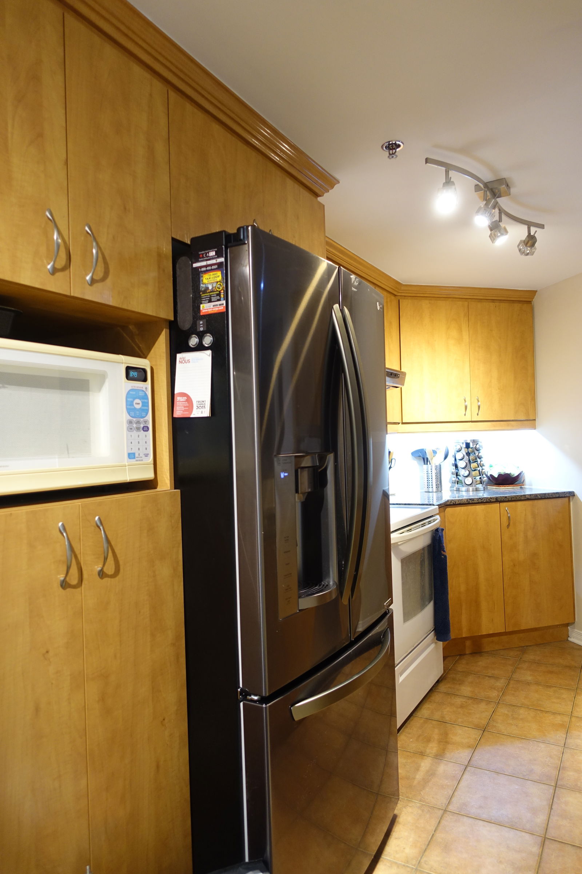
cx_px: 291
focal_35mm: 24
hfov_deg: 53.1
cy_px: 437
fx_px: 582
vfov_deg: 73.7
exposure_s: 1/30
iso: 250
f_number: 1.8
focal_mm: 8.8
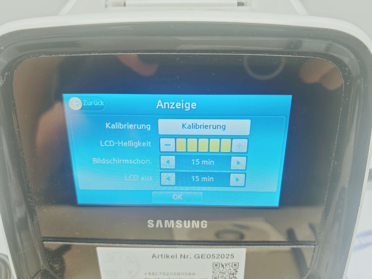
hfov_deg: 65.3
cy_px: 140
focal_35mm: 27
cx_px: 186
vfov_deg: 51.4
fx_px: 290
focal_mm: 6.83
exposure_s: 1/100
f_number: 2
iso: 64
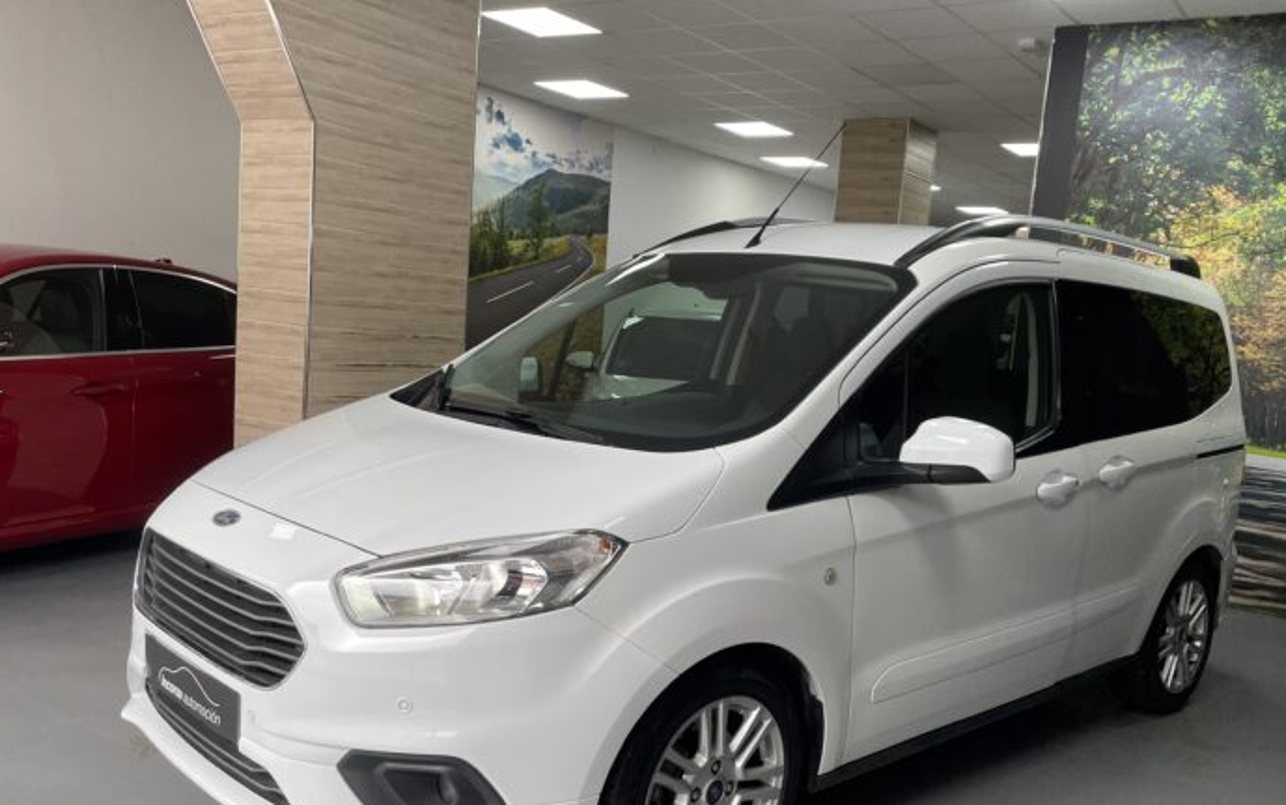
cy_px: 463
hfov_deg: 59.4
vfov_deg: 39.4
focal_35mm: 32
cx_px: 739
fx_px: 1122
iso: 50
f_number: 1.6
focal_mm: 4.2
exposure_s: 1/100
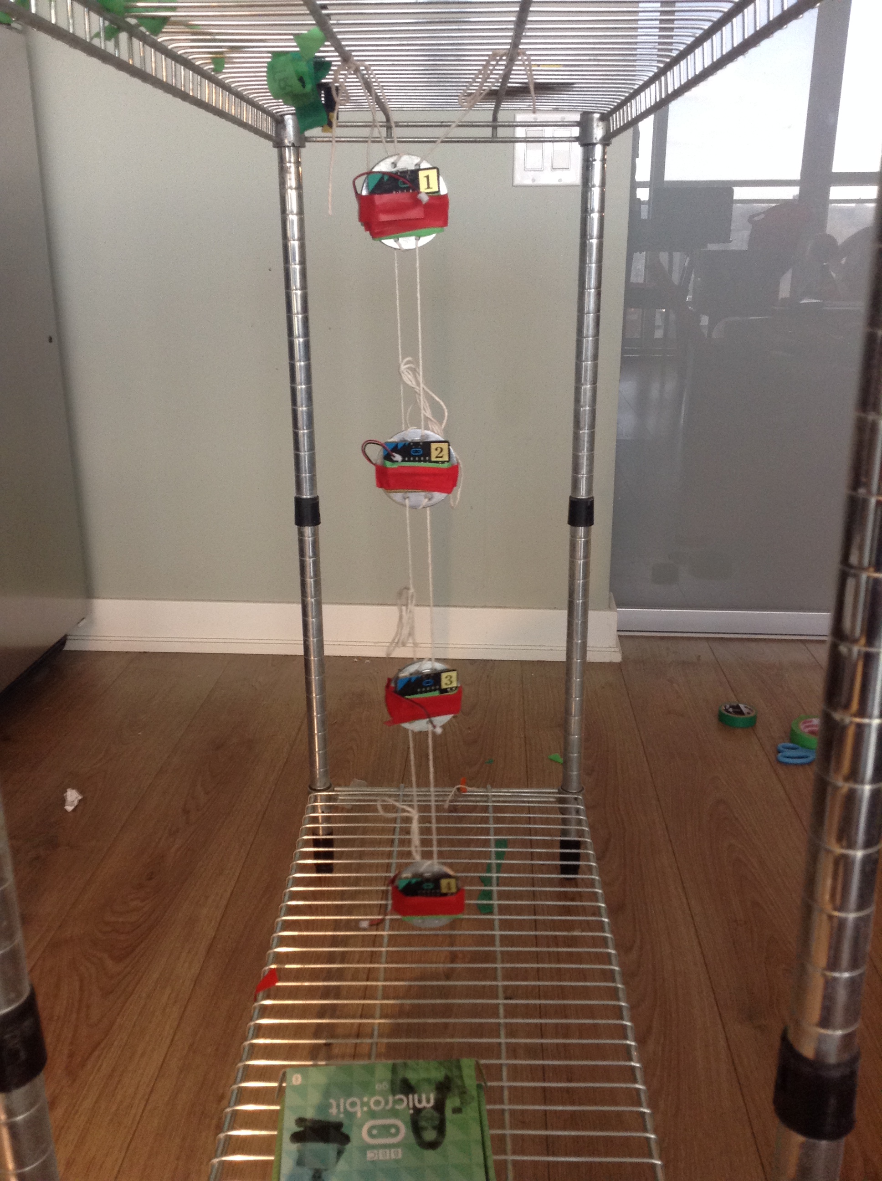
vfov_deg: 55.4
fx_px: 1124
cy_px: 590
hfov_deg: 42.8
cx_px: 441
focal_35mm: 33
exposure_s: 1/24
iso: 64
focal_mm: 3.3
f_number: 2.4
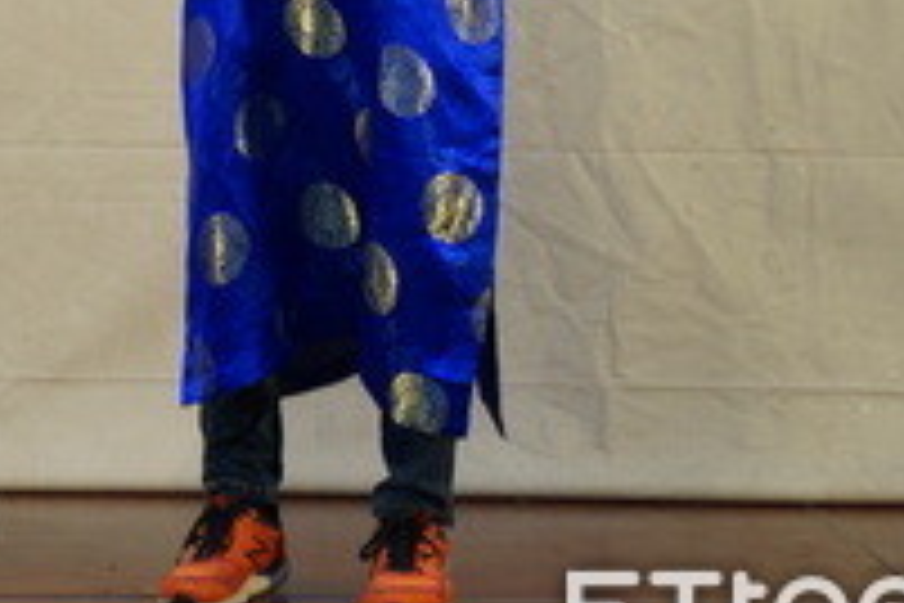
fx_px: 3703
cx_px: 36
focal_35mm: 147
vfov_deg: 9.1
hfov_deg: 13.7
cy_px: -196
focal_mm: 33
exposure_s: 1/60
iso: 320
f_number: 4.5
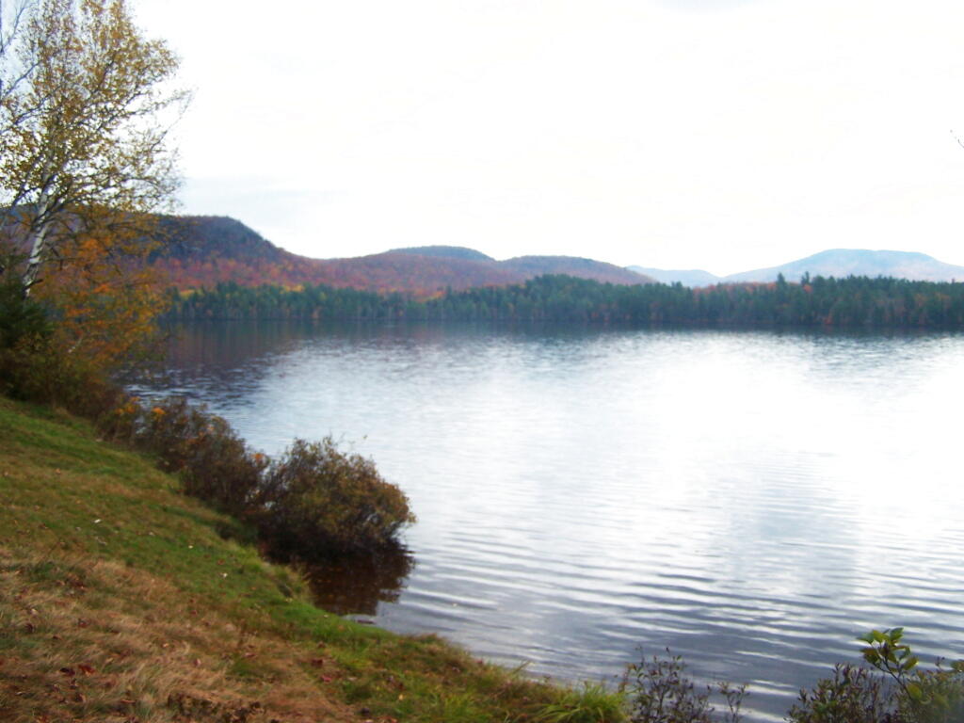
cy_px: 362
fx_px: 1058
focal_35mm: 38
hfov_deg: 49.0
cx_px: 482
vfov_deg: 37.7
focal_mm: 6.3
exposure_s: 1/640
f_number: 2.8
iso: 80
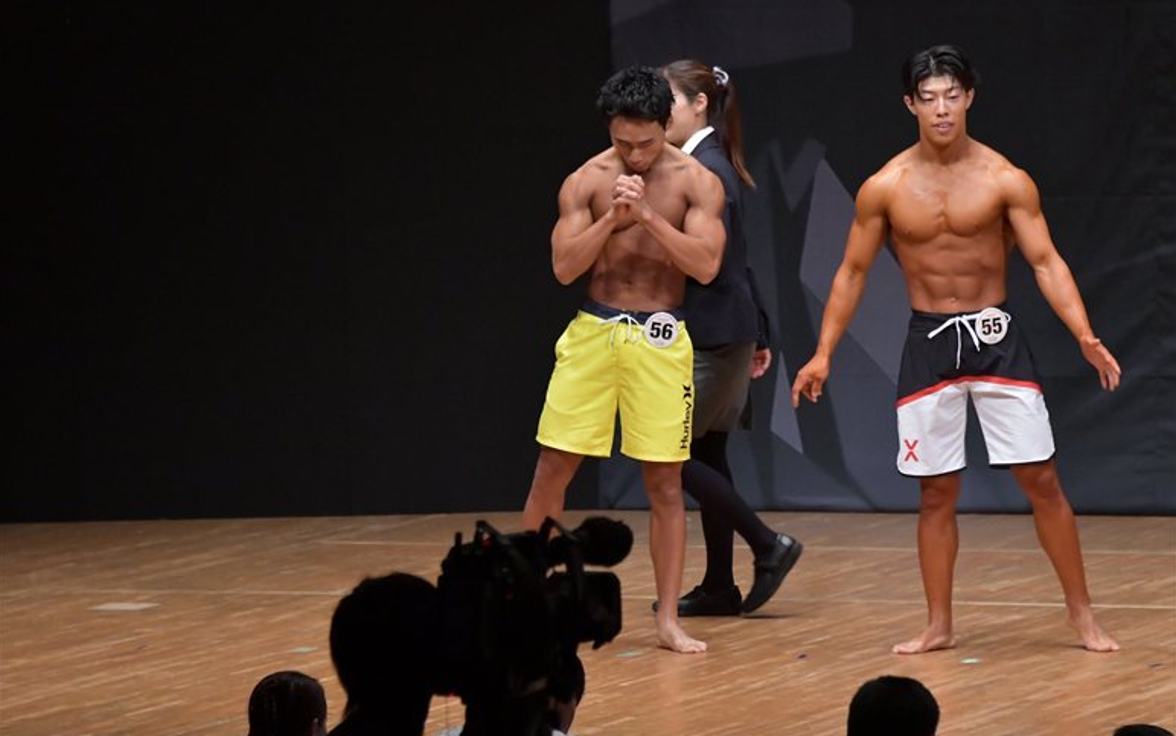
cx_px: 589
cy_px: 360
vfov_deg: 4.8
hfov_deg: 7.6
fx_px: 8848
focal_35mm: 276
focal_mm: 180
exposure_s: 1/400
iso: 6400
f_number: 5.6
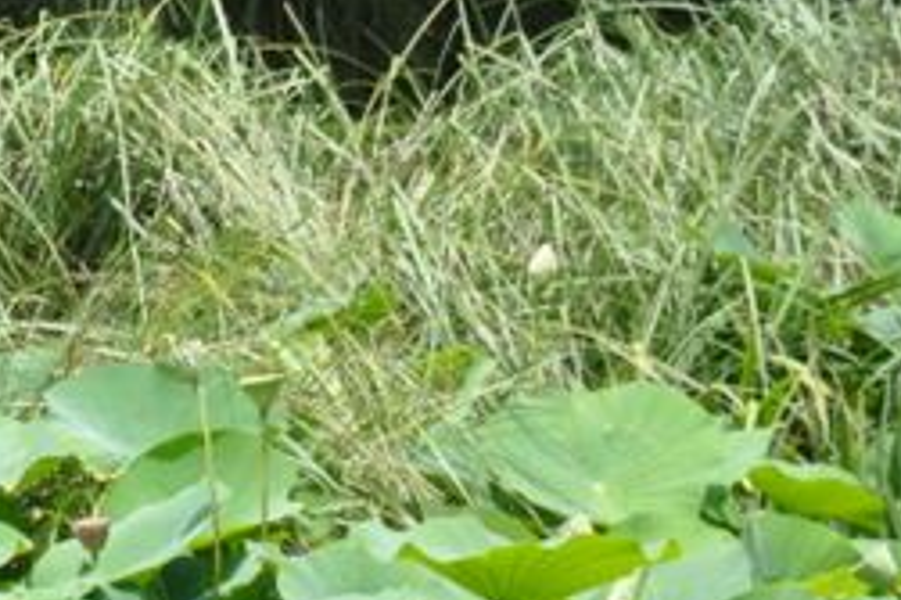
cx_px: -779
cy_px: 323
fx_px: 16083
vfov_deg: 2.1
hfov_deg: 3.2
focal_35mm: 643
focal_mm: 105
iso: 200
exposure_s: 1/250
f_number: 8
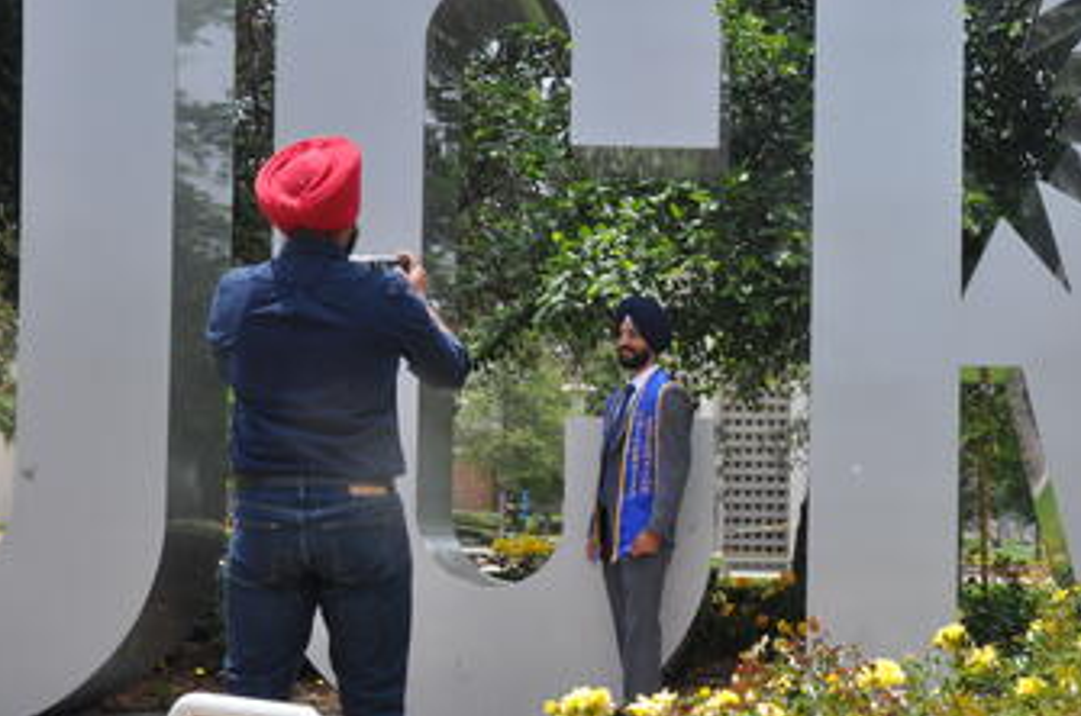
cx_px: 797
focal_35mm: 69
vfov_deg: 19.6
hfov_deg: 28.9
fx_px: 2068
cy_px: 456
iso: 200
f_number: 13
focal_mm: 28
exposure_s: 1/160
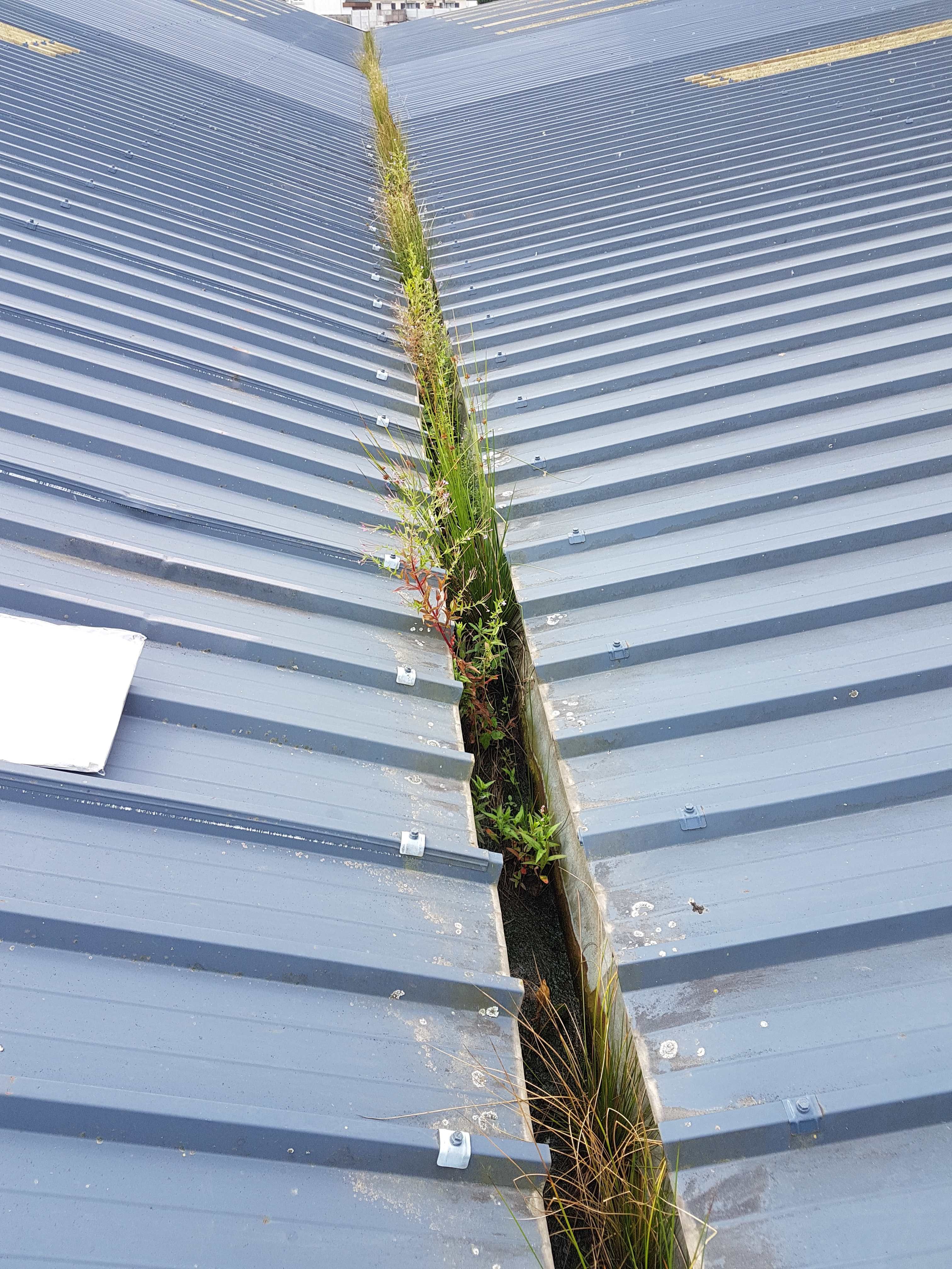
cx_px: 476
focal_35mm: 26
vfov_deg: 67.3
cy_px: 634
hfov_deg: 53.1
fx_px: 953
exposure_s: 1/407
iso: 40
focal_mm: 4.2
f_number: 1.7
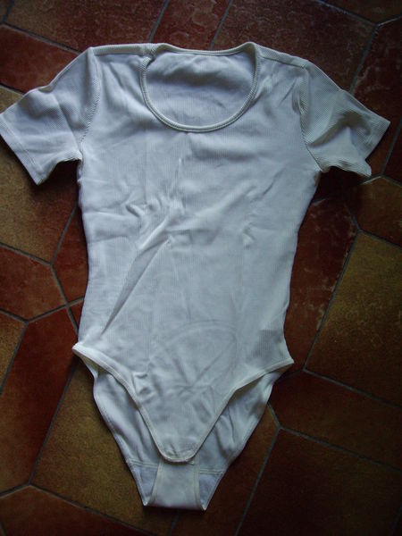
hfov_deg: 37.7
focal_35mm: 38
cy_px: 268
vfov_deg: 49.0
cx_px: 201
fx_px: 588
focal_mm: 6.2
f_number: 2.7
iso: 200
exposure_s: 1/60
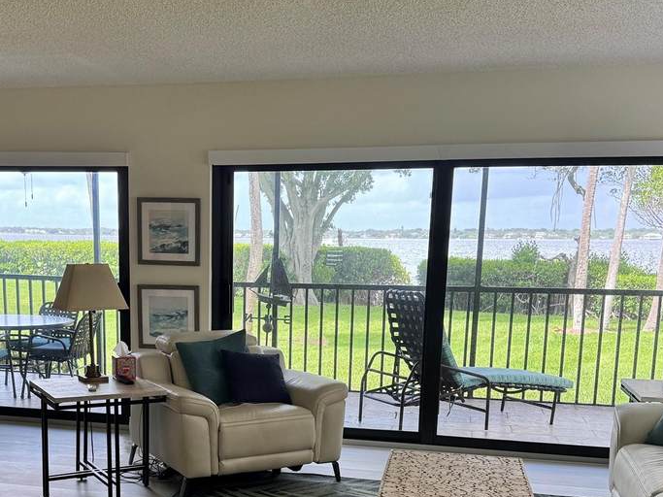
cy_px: 399
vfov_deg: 31.3
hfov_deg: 41.6
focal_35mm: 45
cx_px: 233
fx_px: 862
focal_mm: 6.76
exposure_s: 1/120
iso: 64
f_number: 1.78
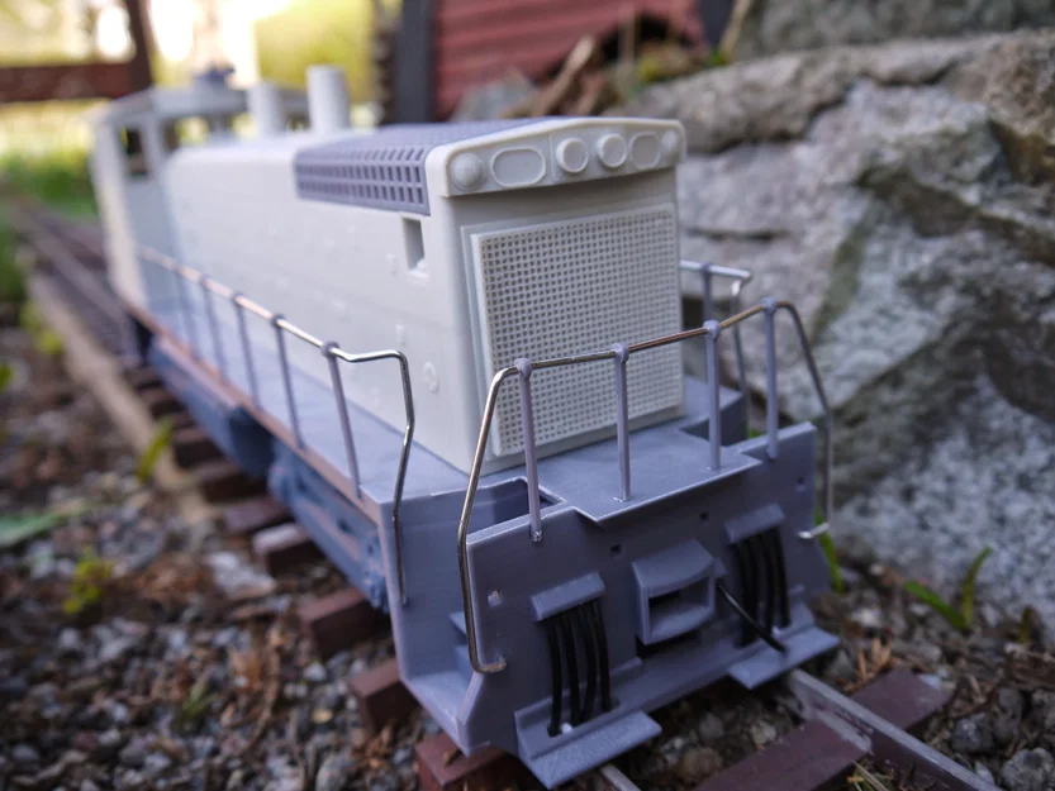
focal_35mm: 32
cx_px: 528
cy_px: 396
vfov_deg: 44.2
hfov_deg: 56.8
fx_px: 975
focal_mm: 16
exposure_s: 1/100
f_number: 4
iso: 100
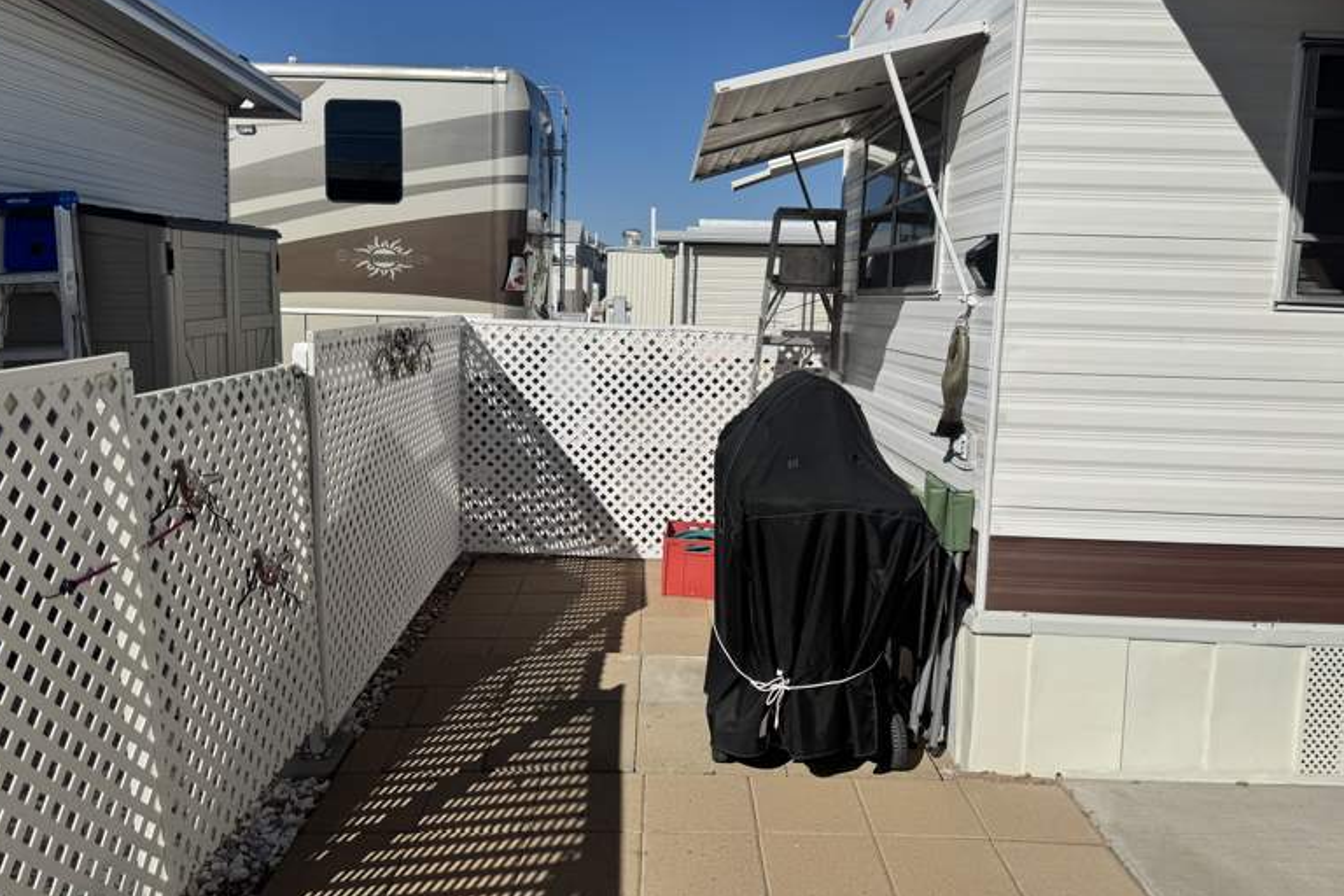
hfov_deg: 69.4
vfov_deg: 49.4
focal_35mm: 26
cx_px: 648
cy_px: 392
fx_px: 971
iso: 64
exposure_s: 1/12346
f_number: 1.78
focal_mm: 6.76
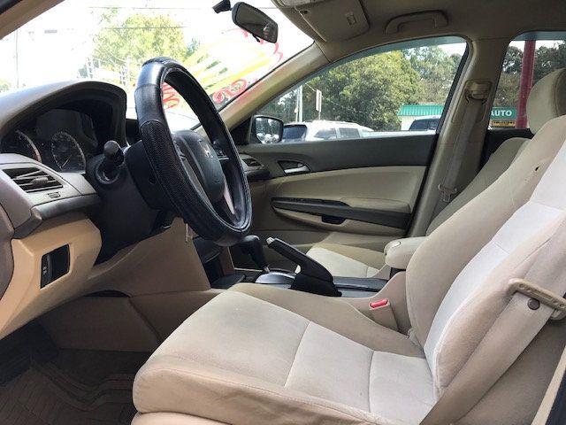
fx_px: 458
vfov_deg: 49.7
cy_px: 212
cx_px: 283
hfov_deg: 63.4
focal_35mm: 28
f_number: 1.8
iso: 25
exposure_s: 1/120
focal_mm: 3.99
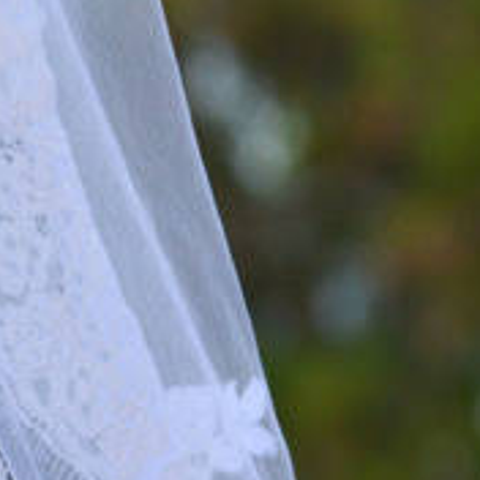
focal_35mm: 1214
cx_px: -922
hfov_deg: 1.4
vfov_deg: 1.4
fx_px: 19045
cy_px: -1200
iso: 400
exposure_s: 1/250
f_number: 8
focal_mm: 140
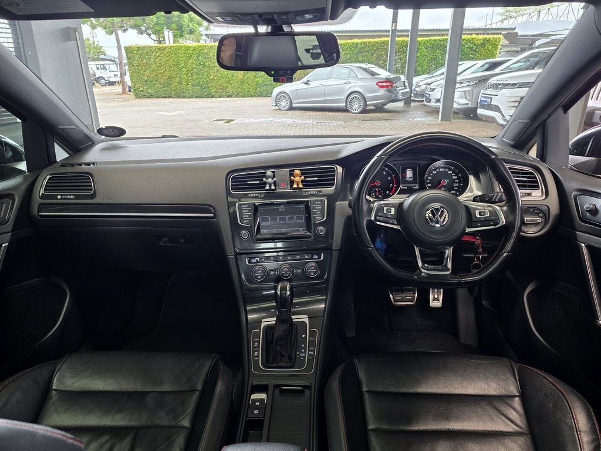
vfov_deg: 58.9
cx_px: 300
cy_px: 226
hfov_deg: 73.9
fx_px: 399
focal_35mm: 23
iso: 160
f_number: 1.7
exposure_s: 1/100
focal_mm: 6.25
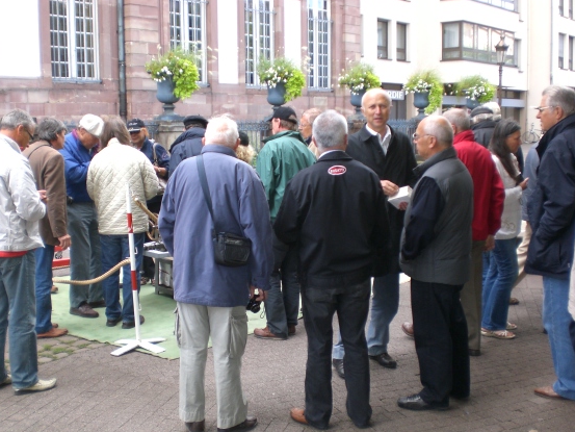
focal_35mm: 44
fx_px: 731
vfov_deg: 32.9
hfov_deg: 42.9
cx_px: 252
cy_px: 240
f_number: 3.1
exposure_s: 1/160
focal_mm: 6.3
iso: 100
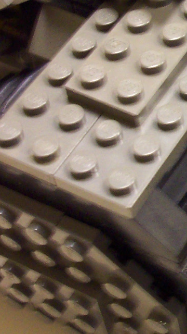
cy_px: 118
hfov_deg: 10.8
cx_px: 362
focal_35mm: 103
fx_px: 909
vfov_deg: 20.7
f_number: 2.8
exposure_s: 1/8
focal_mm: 7.5
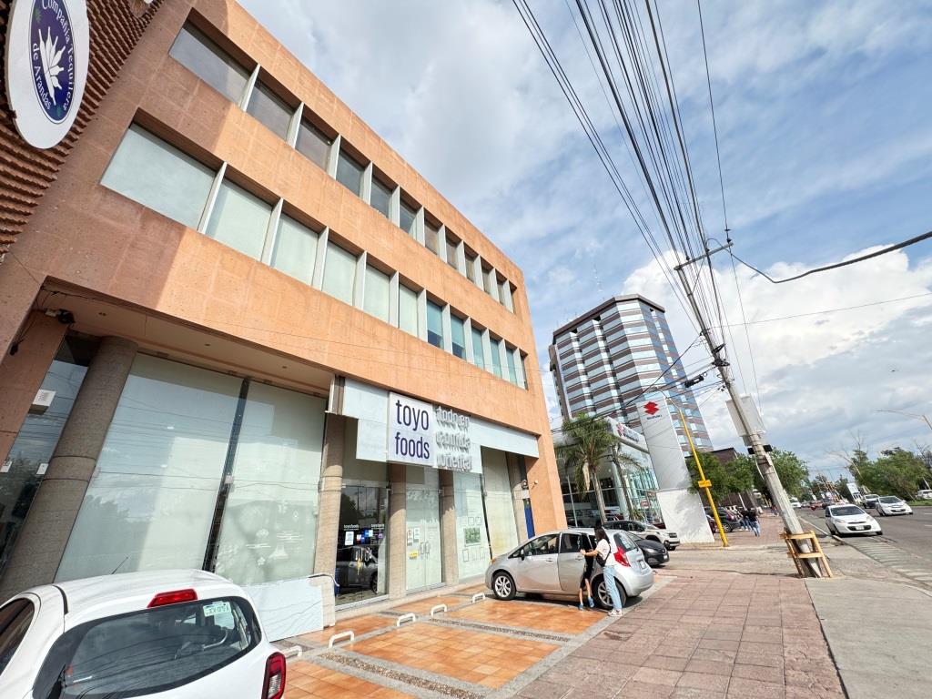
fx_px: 377
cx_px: 466
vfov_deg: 85.7
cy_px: 350
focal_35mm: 14
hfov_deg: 102.1
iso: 40
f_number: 2.2
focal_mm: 2.22
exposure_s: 1/693
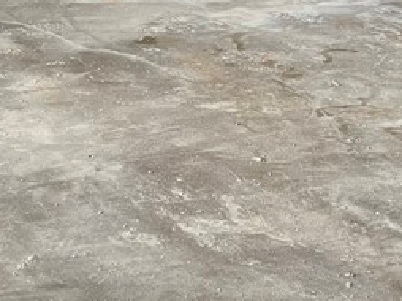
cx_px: 84
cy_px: -269
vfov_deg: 12.6
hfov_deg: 18.6
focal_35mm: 105
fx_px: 1218
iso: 320
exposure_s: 1/60
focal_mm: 4.2
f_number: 1.6
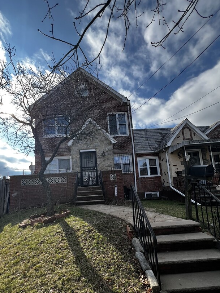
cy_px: 172
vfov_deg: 93.6
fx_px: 136
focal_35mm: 16
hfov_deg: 77.8
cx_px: 98
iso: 32
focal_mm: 1.57
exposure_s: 1/669
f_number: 1.8
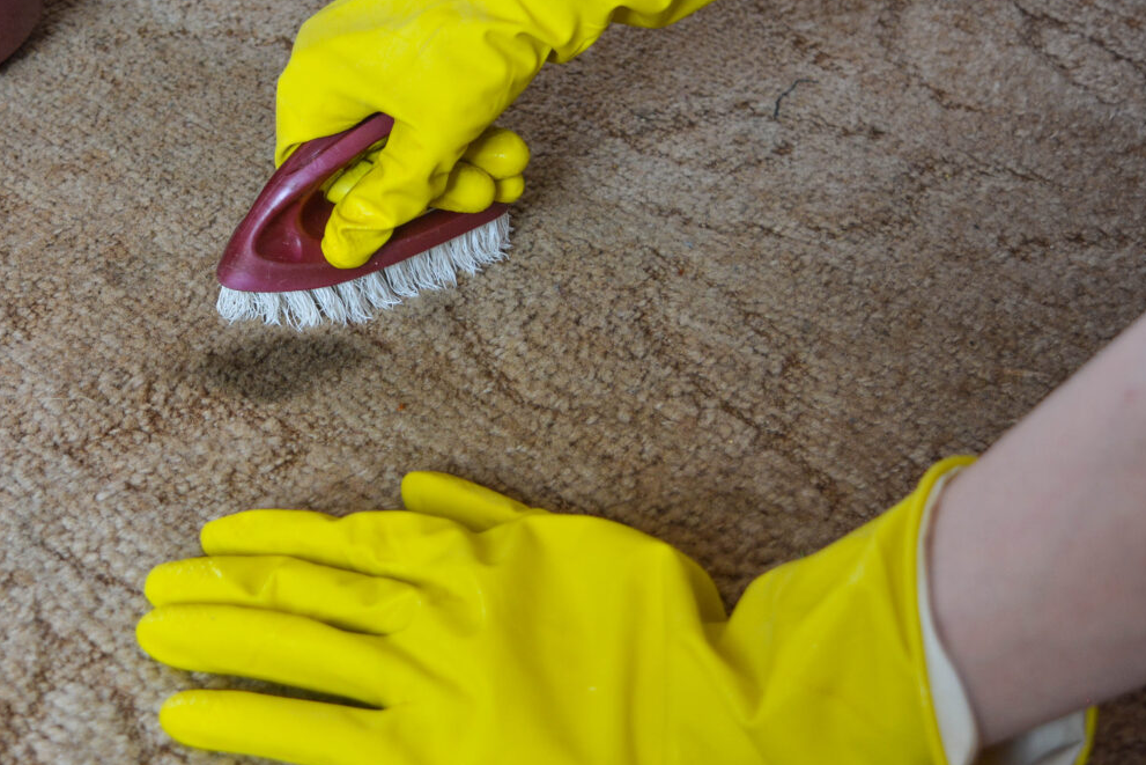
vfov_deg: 21.6
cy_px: 279
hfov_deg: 31.4
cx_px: 282
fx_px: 1998
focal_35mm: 63
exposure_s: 1/40
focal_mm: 27
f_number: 4
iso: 400
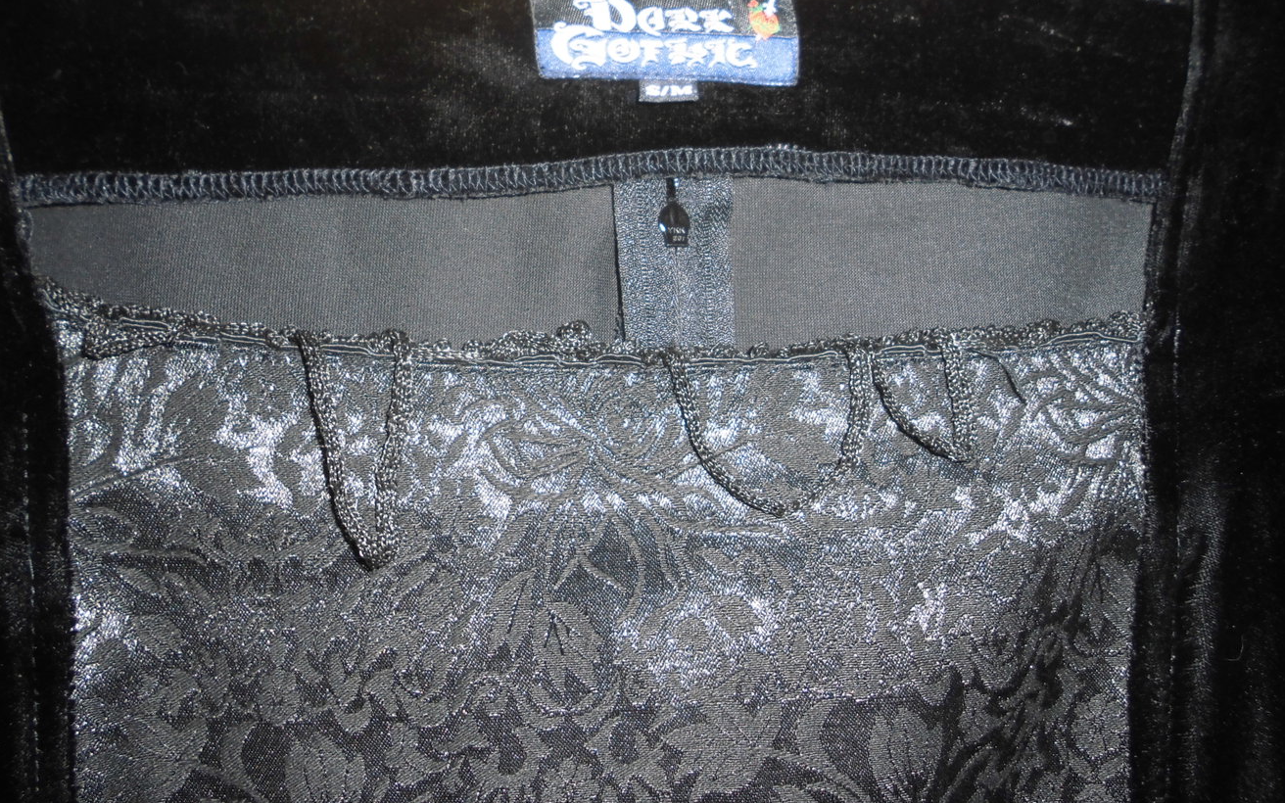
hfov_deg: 66.5
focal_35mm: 28
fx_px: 981
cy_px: 354
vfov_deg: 44.5
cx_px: 651
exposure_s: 1/60
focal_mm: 4.6
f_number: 3.2
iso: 100
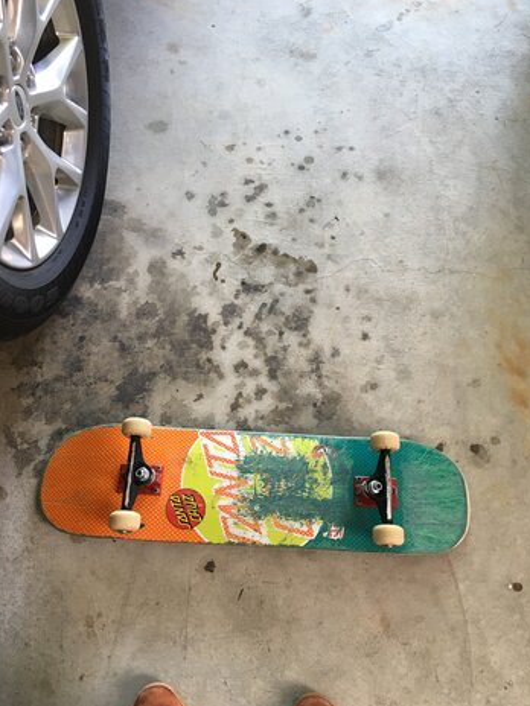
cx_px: 262
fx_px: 612
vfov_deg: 60.0
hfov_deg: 46.8
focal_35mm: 30
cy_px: 351
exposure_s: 1/30
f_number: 2.2
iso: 80
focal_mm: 4.15
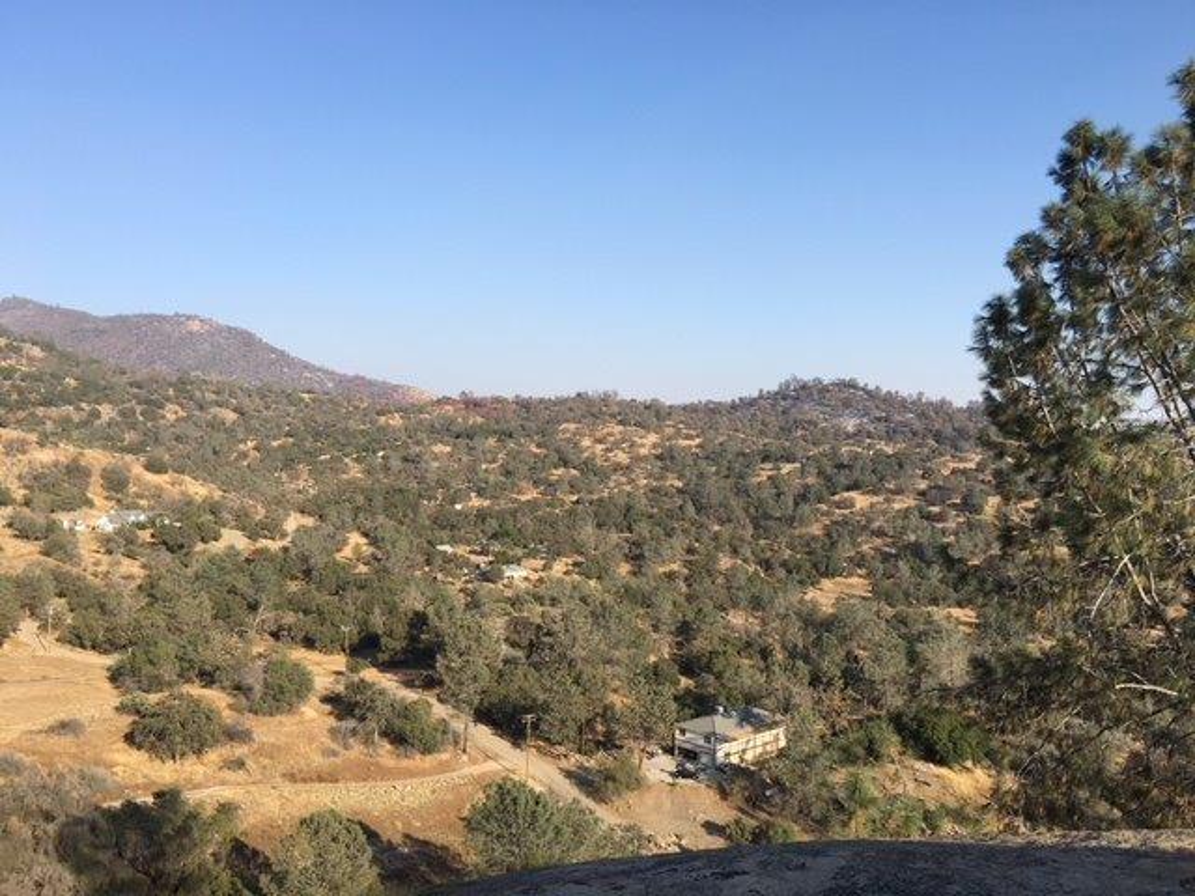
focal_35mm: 29
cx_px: 598
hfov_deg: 61.7
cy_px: 448
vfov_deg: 48.2
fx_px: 1001
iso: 25
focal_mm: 4.15
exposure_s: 1/1068
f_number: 2.2
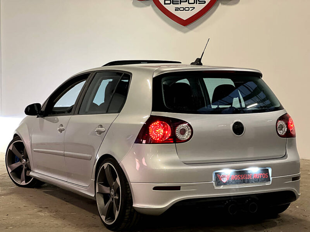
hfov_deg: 25.3
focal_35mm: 77
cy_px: 116
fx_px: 690
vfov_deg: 19.1
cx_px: 155
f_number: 2.8
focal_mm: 9
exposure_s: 1/20
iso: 500
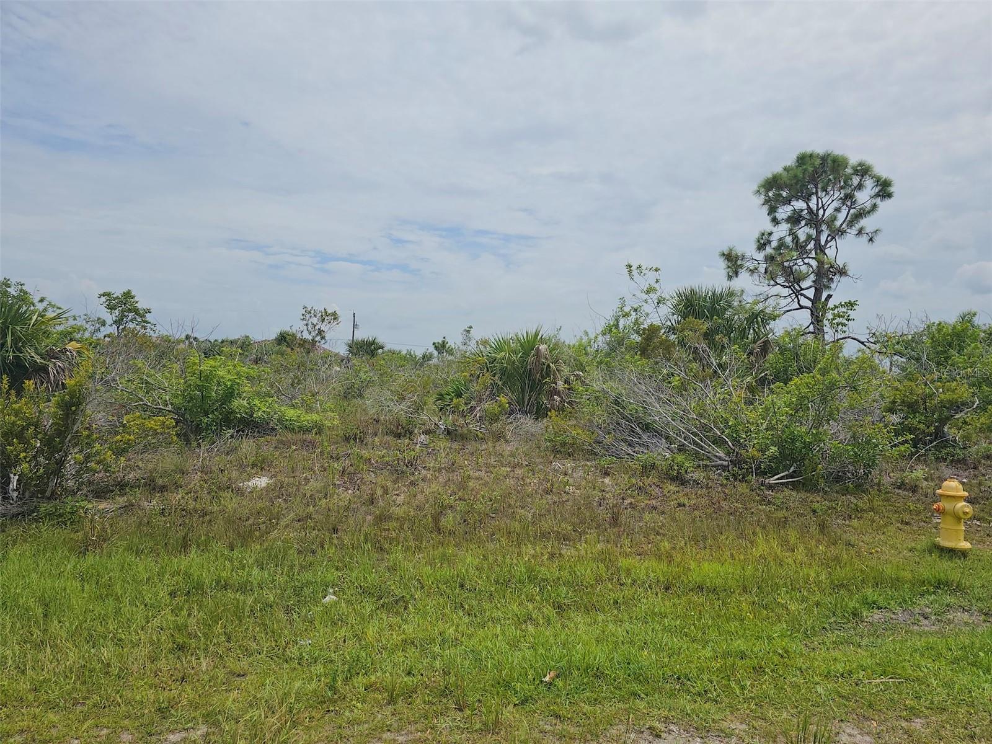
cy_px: 372
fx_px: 659
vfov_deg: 58.9
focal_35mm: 23
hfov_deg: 73.9
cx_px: 496
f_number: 1.7
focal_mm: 6.3
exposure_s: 1/2308
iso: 10
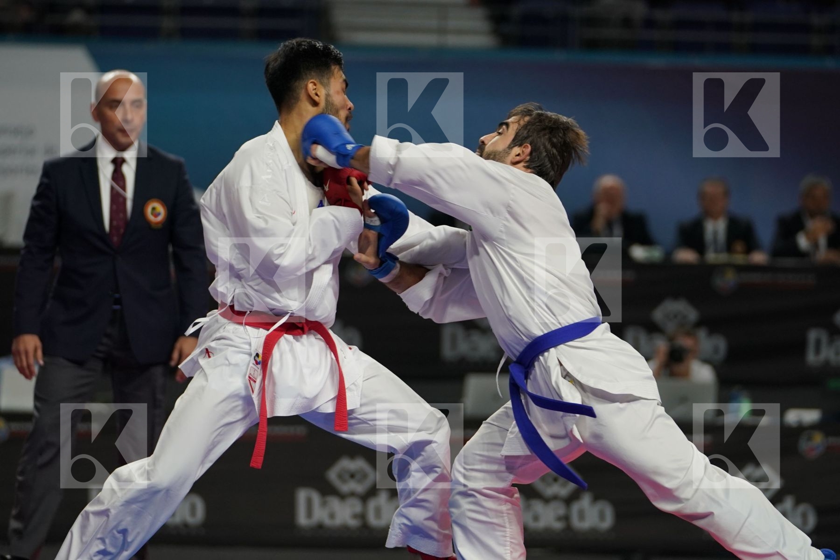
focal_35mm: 228
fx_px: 5320
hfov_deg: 9.0
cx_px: 420
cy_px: 280
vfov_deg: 6.0
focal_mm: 152
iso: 1250
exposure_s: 1/1000
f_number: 2.8
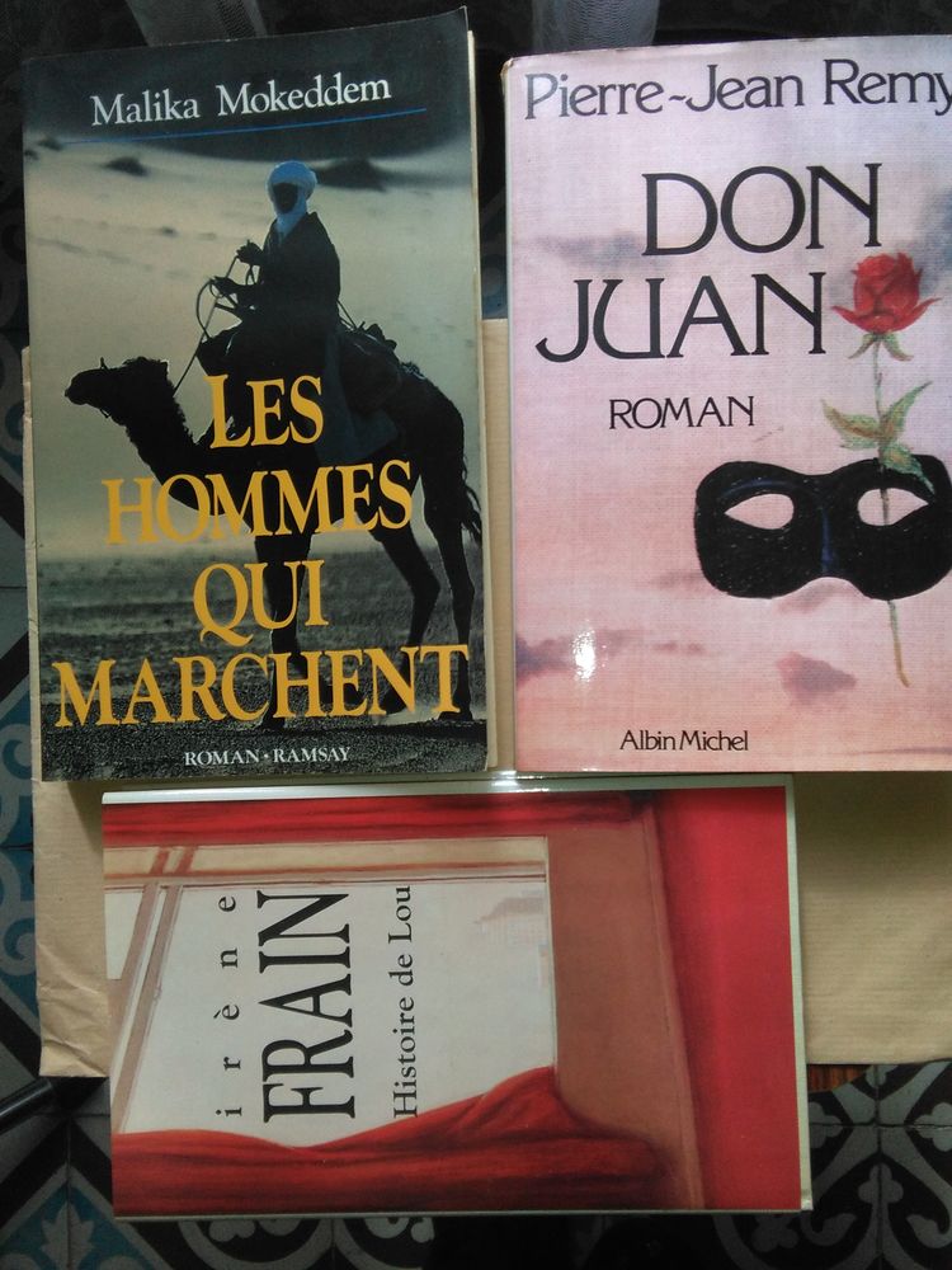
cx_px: 476
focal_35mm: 28
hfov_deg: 49.7
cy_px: 635
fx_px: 1027
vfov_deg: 63.4
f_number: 2.2
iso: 100
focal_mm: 2.34
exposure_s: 1/60
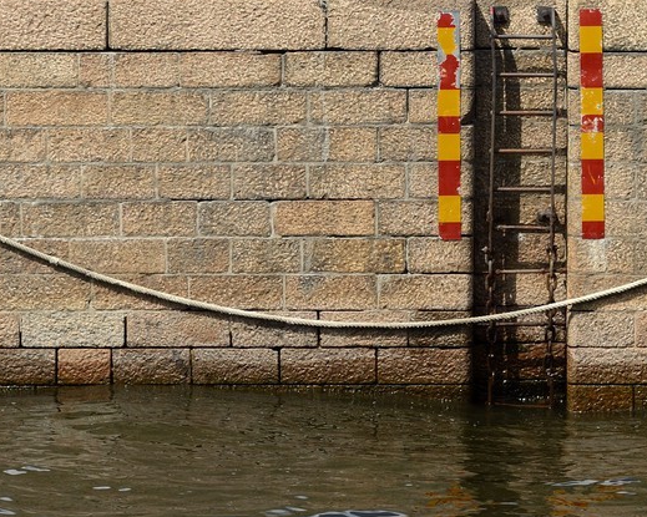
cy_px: -376
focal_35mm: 237
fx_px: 4537
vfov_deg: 6.4
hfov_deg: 8.1
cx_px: 450
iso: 200
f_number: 10
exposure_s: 1/320
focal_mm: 82
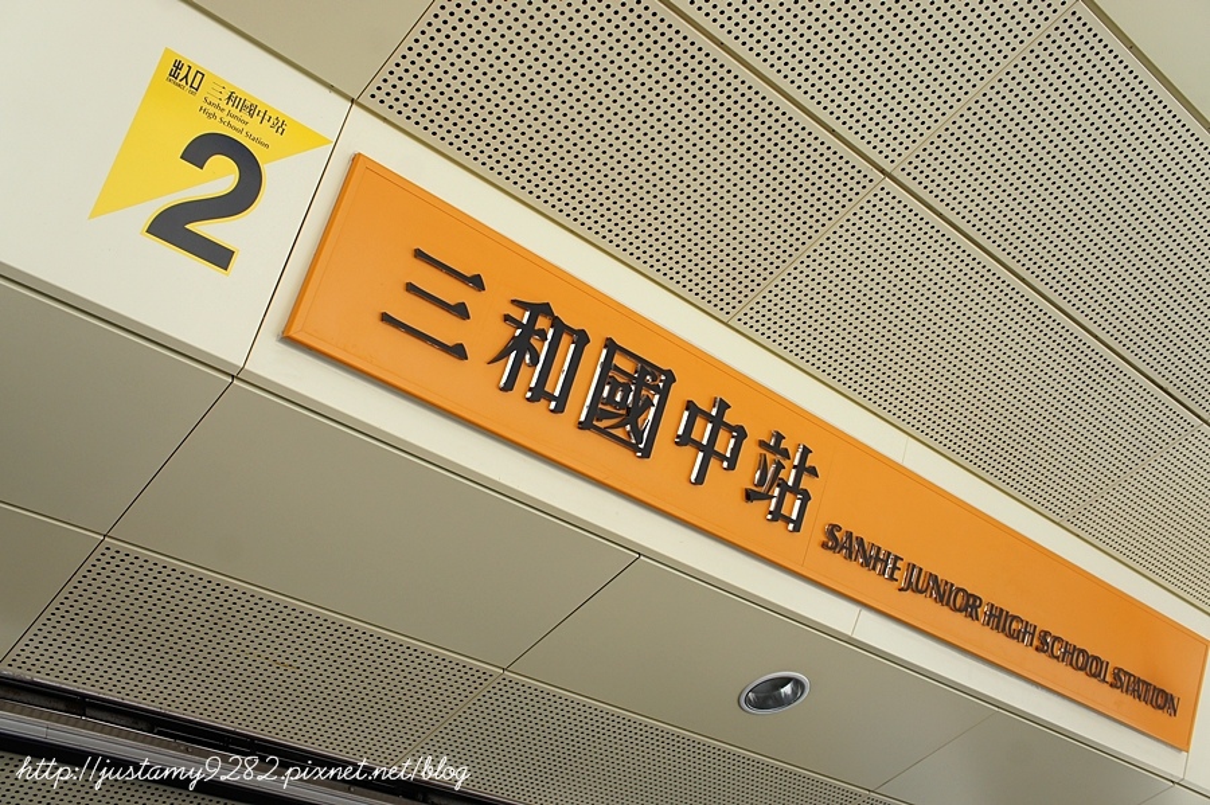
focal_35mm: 36
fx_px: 1209
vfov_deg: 36.8
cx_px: 605
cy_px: 402
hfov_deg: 53.2
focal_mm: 24
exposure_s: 1/200
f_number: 6.3
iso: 200
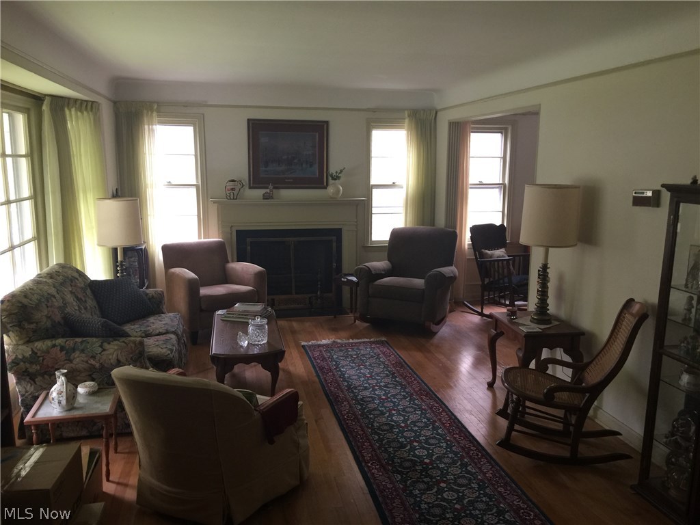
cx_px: 350
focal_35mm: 29
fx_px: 586
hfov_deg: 61.7
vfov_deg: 48.2
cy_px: 262
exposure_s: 1/15
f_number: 2.2
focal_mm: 4.15
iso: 40
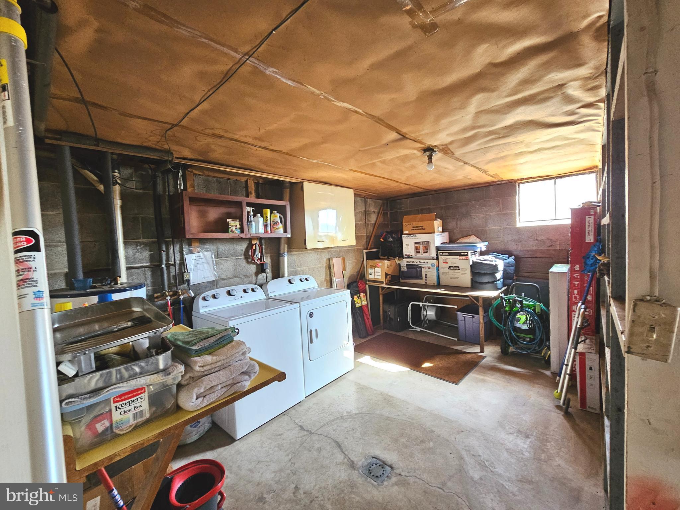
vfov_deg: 89.9
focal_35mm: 13
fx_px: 255
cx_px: 340
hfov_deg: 106.2
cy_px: 255
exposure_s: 1/40
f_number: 2.2
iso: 320
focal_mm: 2.2
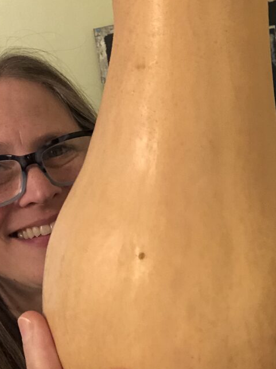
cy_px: 126
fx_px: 543
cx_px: 65
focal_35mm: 51
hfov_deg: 28.1
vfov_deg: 37.2
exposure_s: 1/30
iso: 640
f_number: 2.2
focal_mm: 2.87
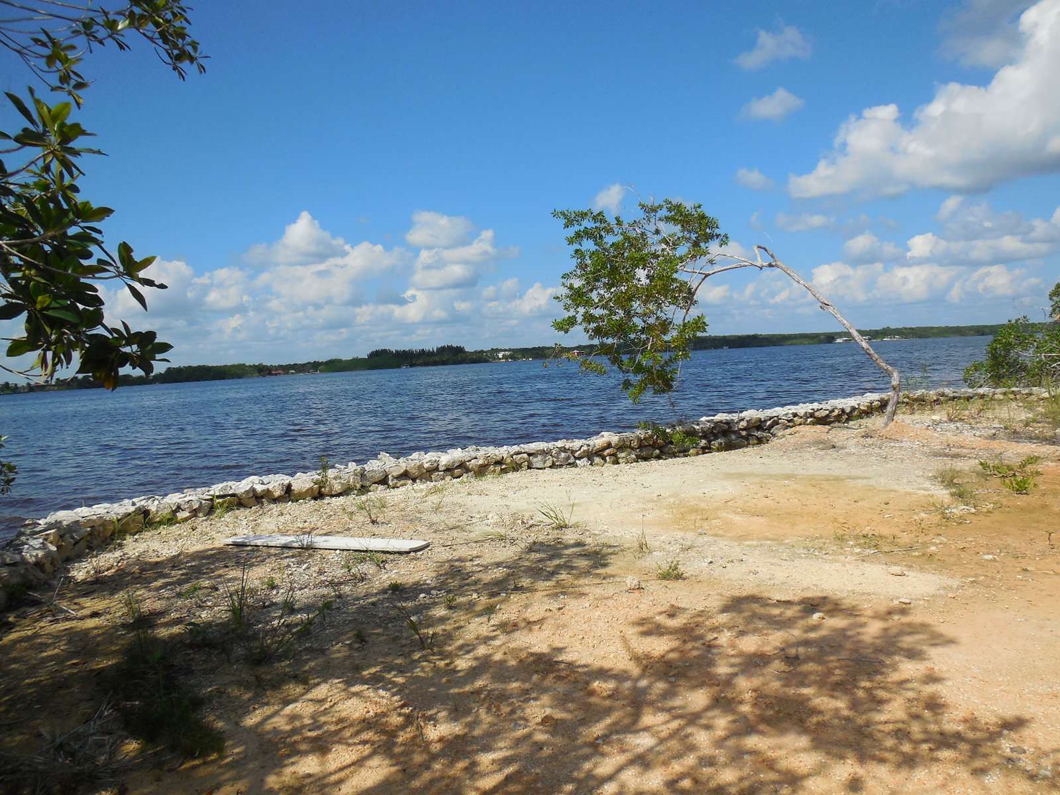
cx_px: 530
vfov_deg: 54.9
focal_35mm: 25
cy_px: 398
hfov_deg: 69.4
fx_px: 766
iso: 125
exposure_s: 1/800
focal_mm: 4.5
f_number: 6.2
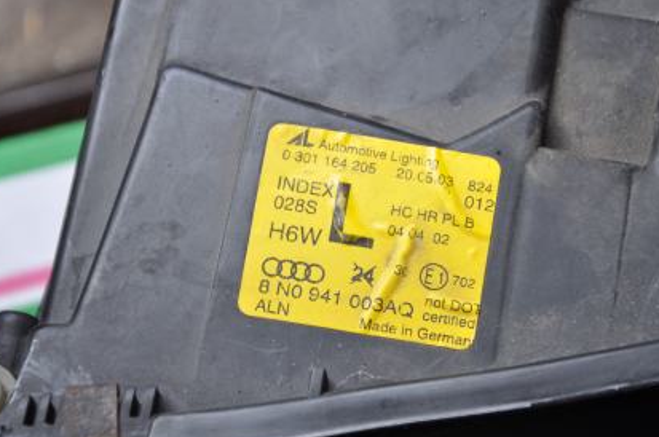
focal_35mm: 191
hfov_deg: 10.8
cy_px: 209
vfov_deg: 7.2
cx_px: 324
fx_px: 3484
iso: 640
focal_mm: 105
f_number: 5.6
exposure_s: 1/60
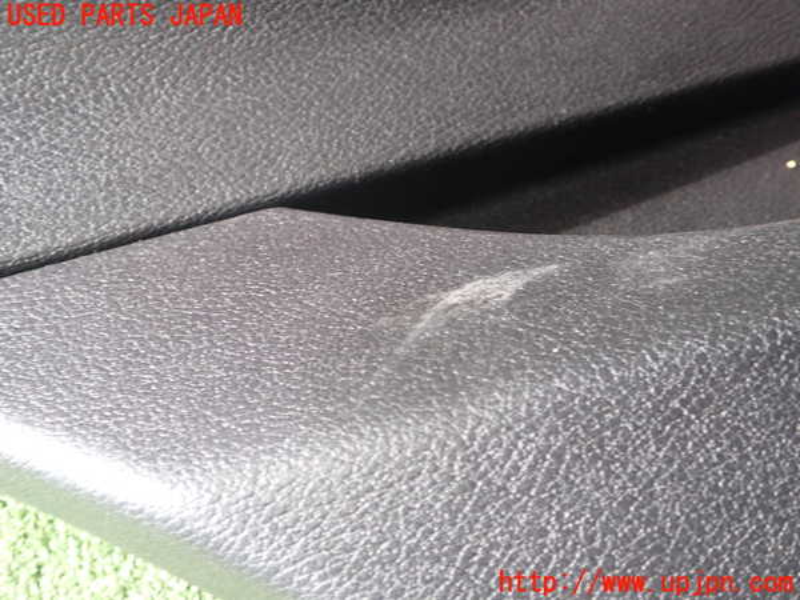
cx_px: 400
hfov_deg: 56.8
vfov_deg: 44.2
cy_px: 300
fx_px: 740
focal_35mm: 32
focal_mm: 5.79
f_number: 2.4
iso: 200
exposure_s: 1/40
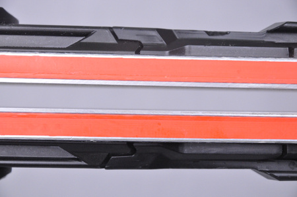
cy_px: 98
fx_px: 1298
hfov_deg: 13.1
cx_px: 148
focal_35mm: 158
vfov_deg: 8.7
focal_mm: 105
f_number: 8
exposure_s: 1/125
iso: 3200
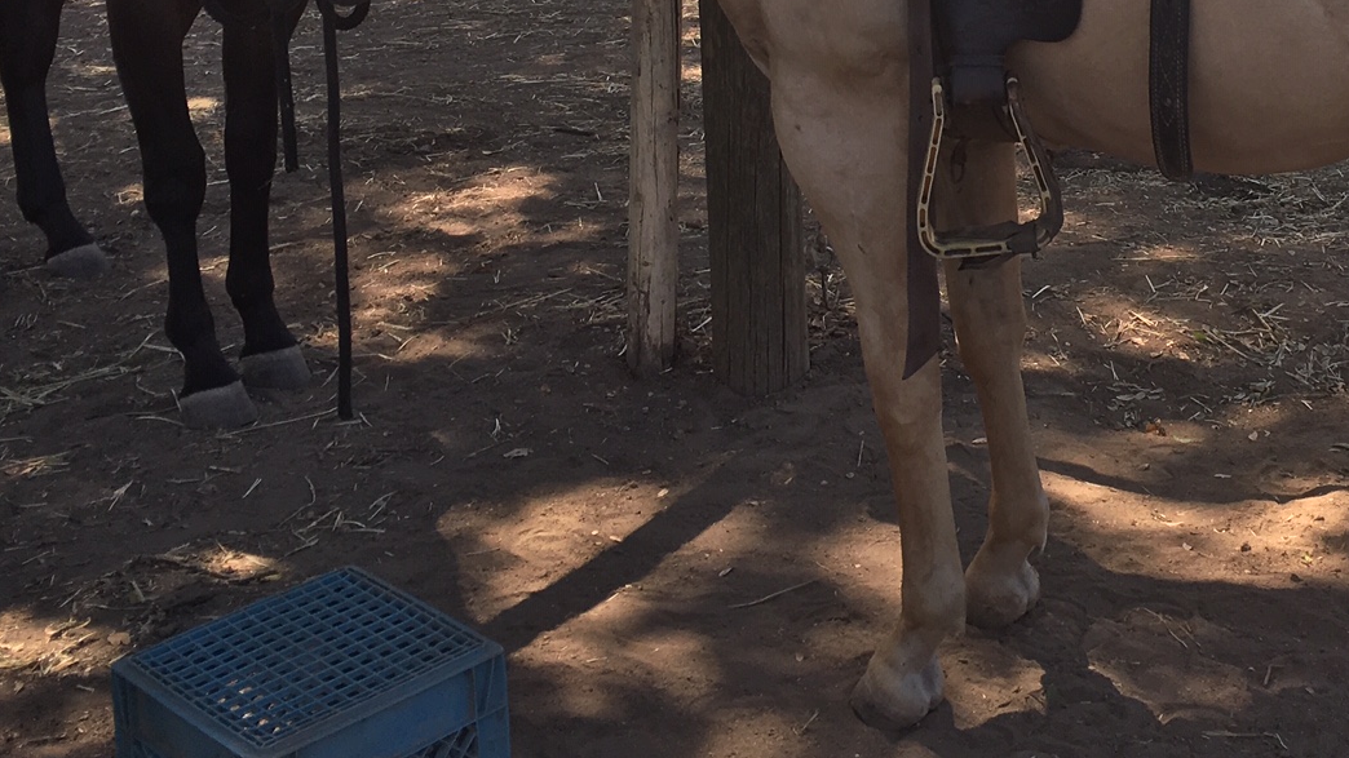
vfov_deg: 18.8
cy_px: -105
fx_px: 2182
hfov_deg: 33.9
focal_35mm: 61
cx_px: 950
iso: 25
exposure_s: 1/463
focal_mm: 4.15
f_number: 2.2
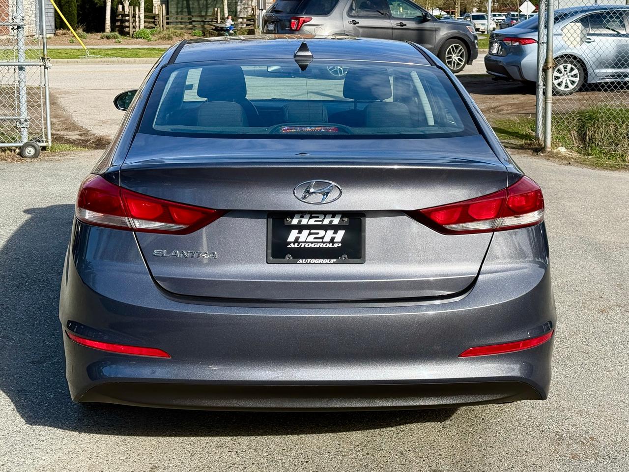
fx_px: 872
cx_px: 314
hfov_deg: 39.7
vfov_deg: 30.3
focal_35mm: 48
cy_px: 236
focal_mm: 6.76
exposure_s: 1/2415
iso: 64
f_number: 1.78
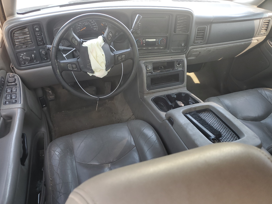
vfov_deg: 53.1
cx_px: 136
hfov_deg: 67.3
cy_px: 102
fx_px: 204
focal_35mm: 26
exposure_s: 1/60.2
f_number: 1.5
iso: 65
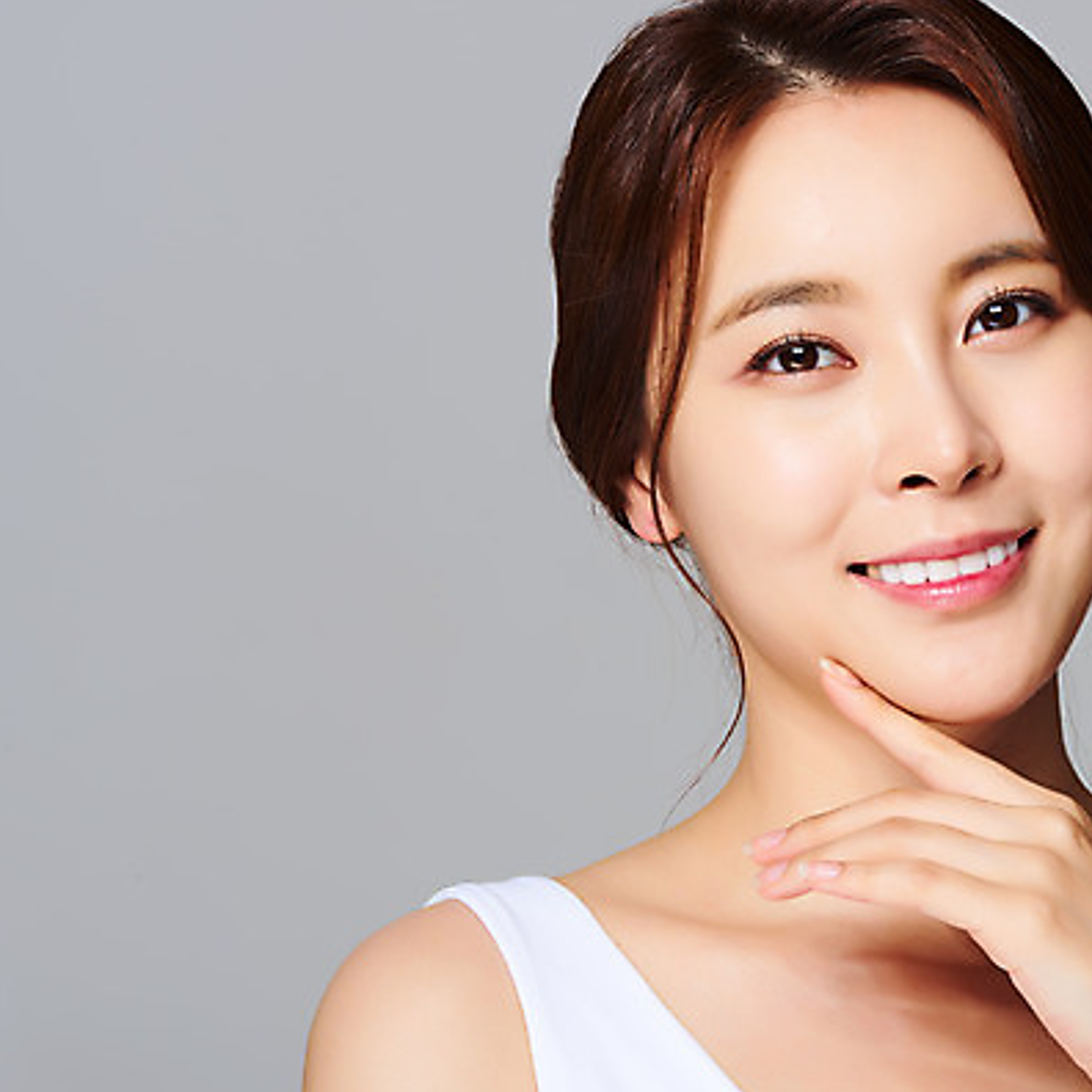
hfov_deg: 12.9
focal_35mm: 135
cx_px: 796
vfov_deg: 12.9
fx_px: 4818
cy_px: 546
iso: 64
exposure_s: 1/125
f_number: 16
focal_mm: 105
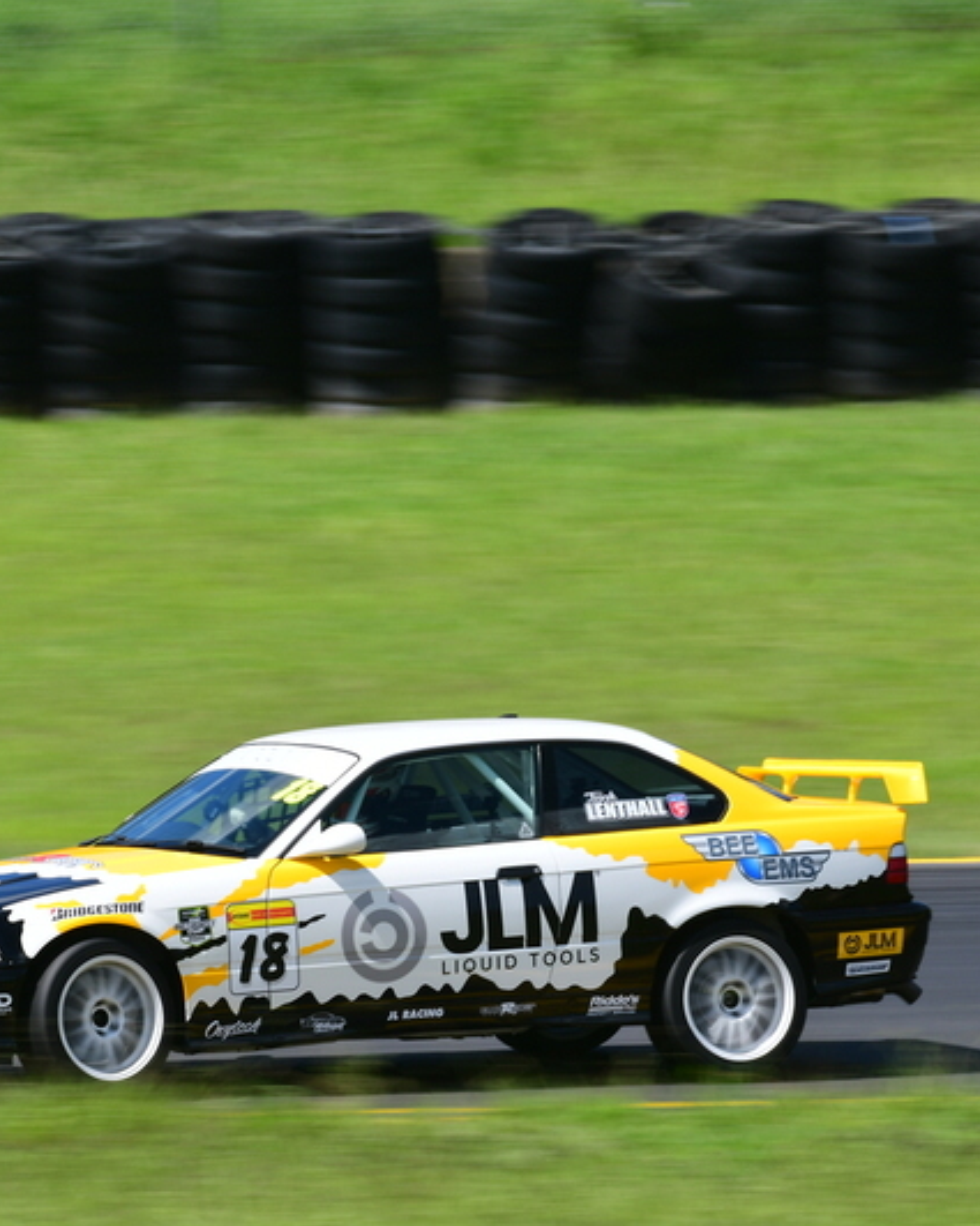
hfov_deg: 1.9
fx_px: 29213
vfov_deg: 2.4
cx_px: 325
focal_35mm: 806
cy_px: 613
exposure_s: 1/125
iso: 100
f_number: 11
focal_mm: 380
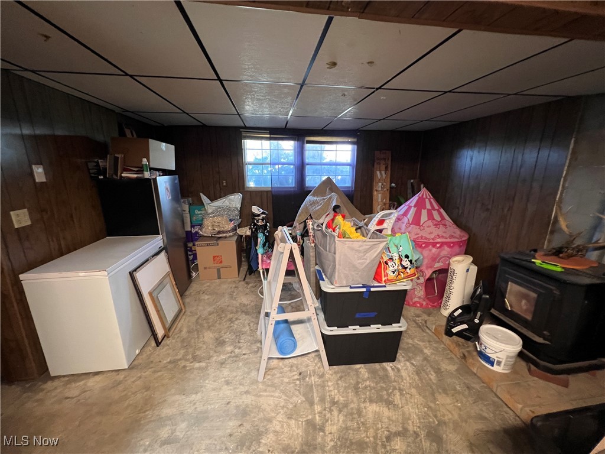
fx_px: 227
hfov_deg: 106.2
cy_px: 227
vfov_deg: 89.9
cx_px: 302
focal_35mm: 13
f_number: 1.8
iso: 640
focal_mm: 1.57
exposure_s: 1/60
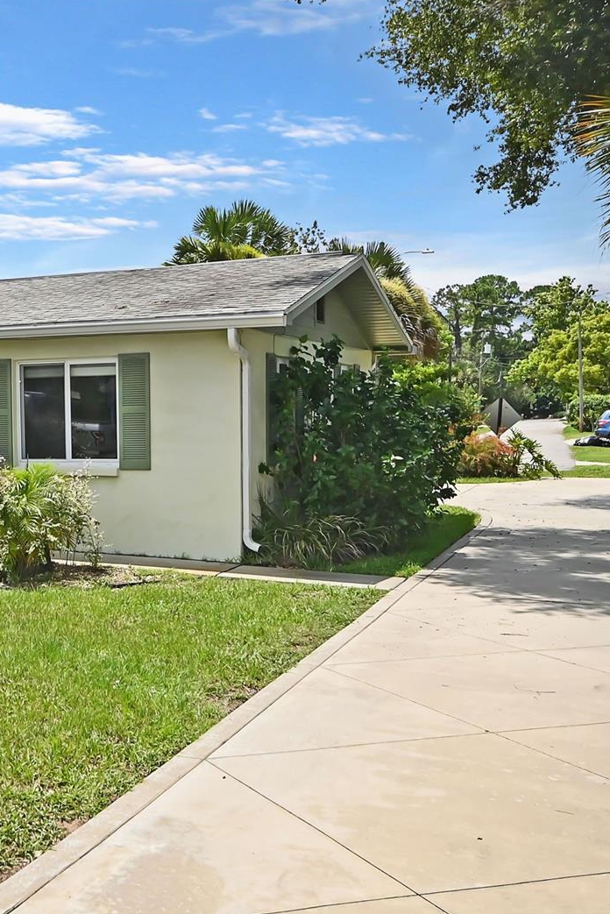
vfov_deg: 42.7
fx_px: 1168
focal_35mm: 46
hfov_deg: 27.5
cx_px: -5
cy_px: 464
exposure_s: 1/400
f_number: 10
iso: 500
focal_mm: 20
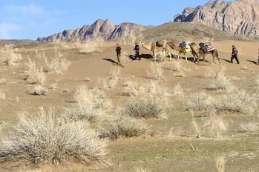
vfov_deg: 5.7
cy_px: 73
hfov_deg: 8.6
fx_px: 1732
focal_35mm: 241
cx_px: 142
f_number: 10
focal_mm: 200
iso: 200
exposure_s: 1/400
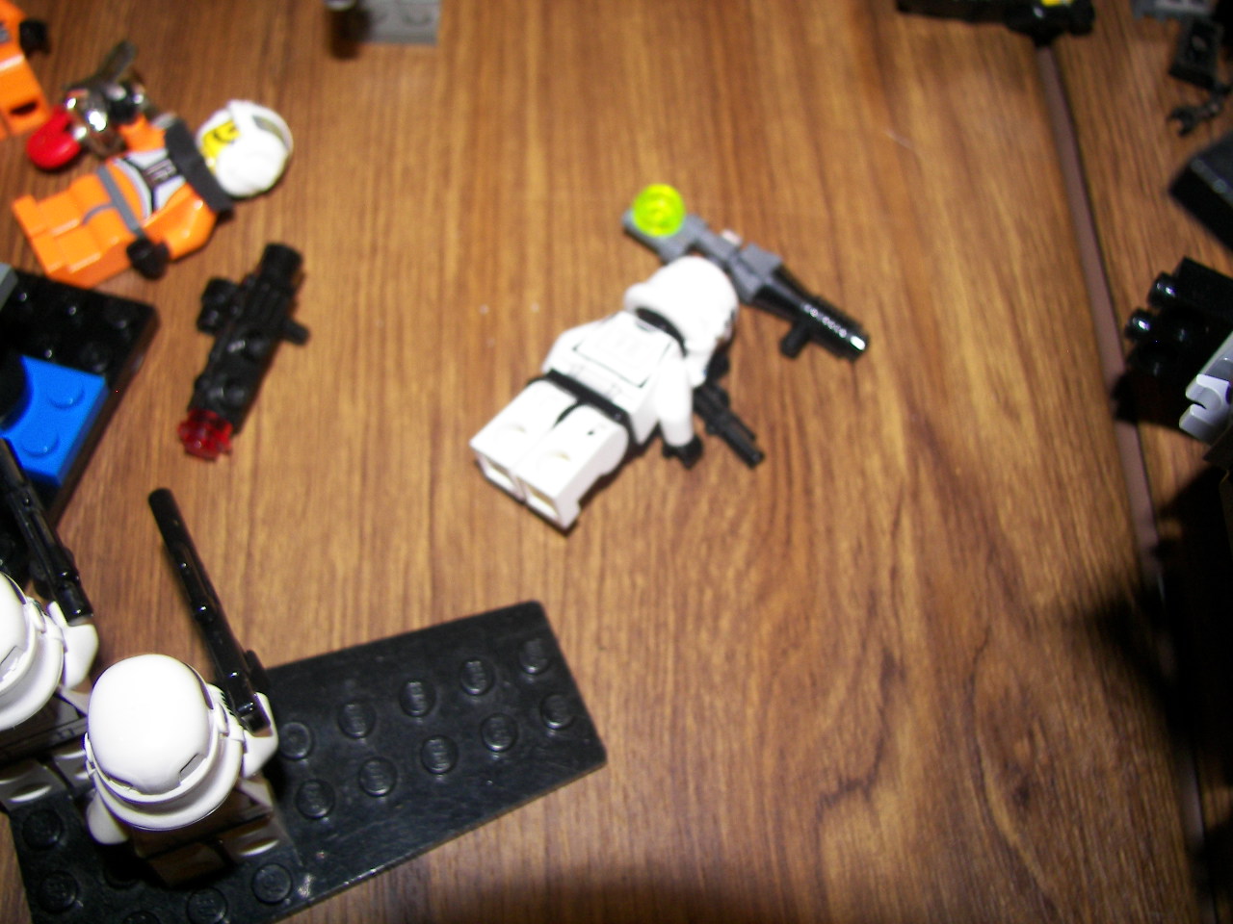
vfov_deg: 39.7
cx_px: 616
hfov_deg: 51.4
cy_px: 462
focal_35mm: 36
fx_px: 1282
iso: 100
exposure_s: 1/30
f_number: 2.8
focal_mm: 6
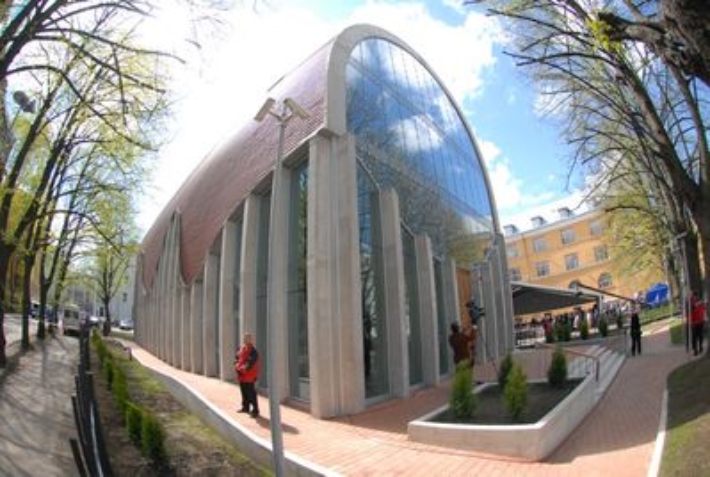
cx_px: 355
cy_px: 238
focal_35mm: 16
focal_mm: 10.5
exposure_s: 1/1600
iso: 500
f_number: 4
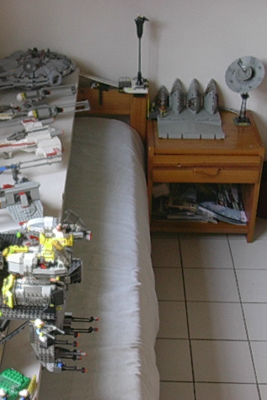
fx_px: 700
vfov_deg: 31.9
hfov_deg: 21.3
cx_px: 45
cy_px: 201
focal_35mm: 63
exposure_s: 1/26.9
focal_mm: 6.7
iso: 70
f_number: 2.9
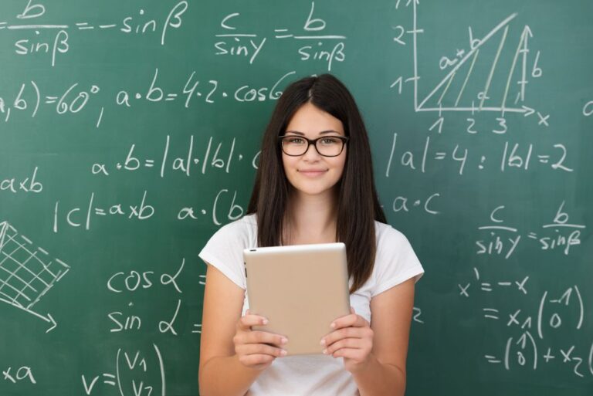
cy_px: 198
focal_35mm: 105
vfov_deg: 13.1
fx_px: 1730
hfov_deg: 19.4
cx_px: 296
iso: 100
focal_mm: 105
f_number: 3.5
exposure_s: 1/160
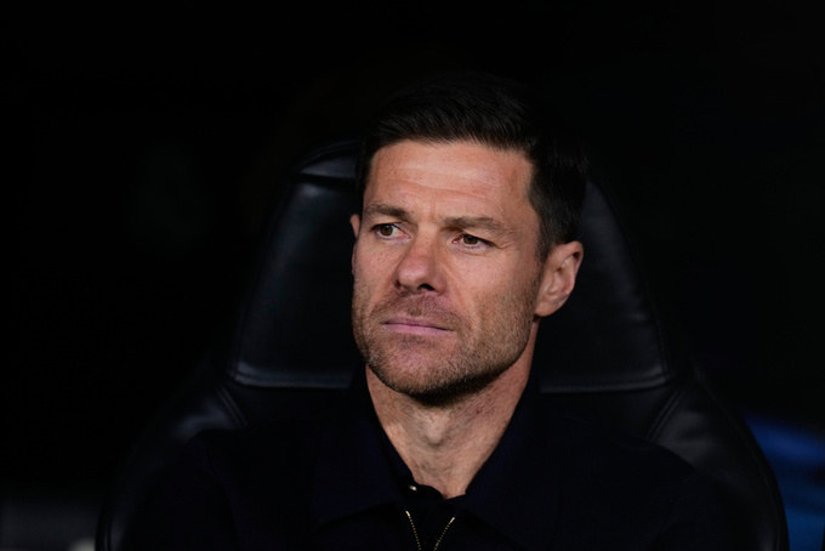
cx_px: 412
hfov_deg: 5.2
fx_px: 9170
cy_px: 276
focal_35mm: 400
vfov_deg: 3.4
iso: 2000
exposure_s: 1/1000
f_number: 2.8
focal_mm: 400
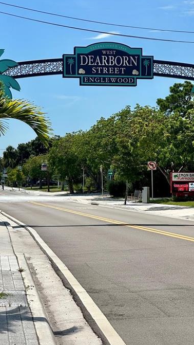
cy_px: 183
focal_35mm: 96
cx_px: 90
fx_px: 877
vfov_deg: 22.2
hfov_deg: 12.6
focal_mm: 9
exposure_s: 1/1623
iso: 32
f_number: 2.8
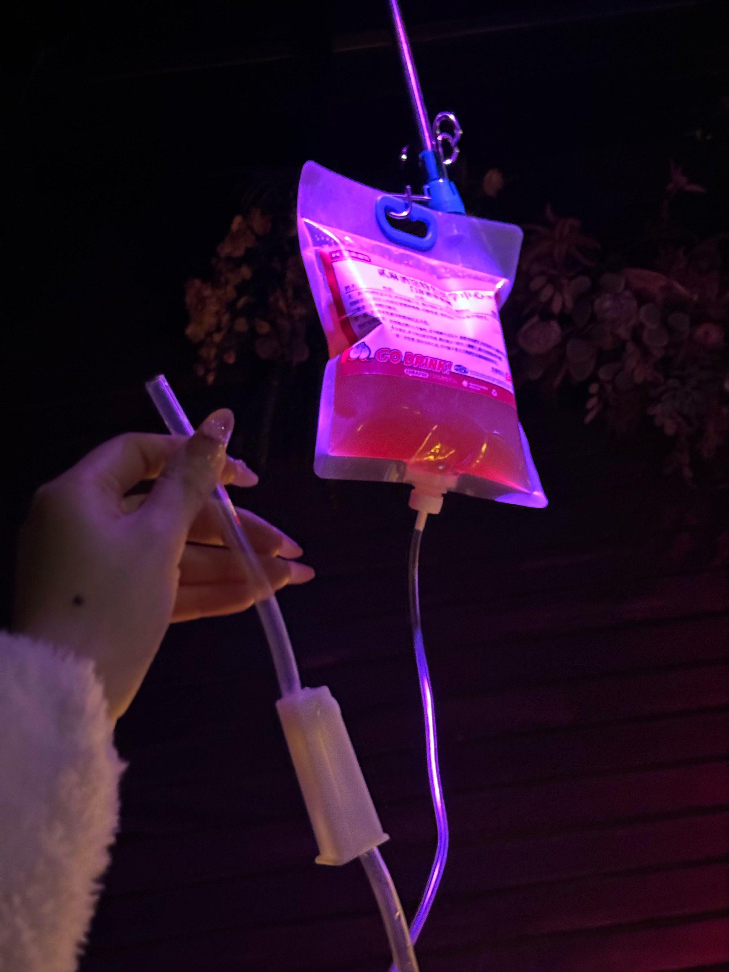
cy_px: 486
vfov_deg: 39.7
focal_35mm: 48
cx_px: 364
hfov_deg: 30.3
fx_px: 1348
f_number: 1.78
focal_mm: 6.86
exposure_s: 1/15
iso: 1600
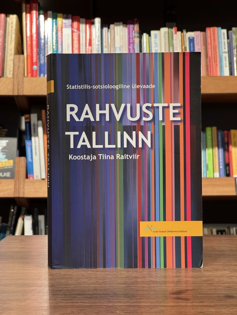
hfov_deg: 19.1
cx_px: 118
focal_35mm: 77
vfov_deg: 25.3
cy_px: 158
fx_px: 703
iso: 250
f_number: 2.8
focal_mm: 9
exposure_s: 1/73
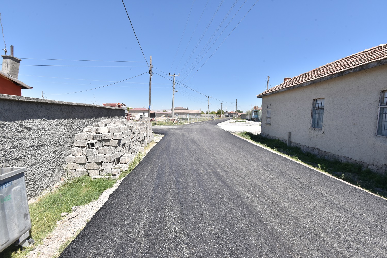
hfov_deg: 96.7
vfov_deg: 73.8
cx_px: 194
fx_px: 172
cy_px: 129
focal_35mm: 16
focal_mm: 16
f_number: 11
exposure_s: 1/125
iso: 125
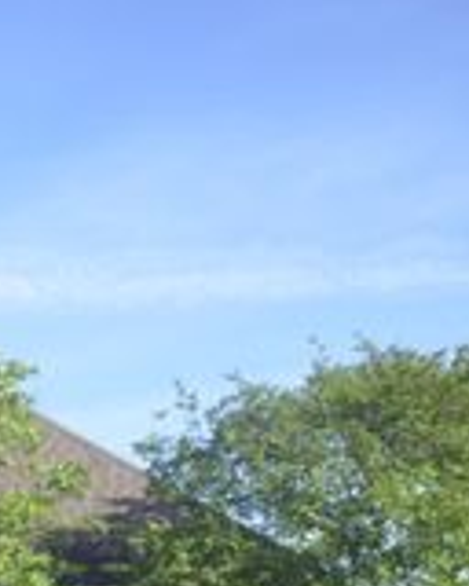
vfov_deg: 21.1
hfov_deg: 17.1
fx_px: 1527
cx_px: 7
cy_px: 570
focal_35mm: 88
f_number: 8
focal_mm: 20
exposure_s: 1/250
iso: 200
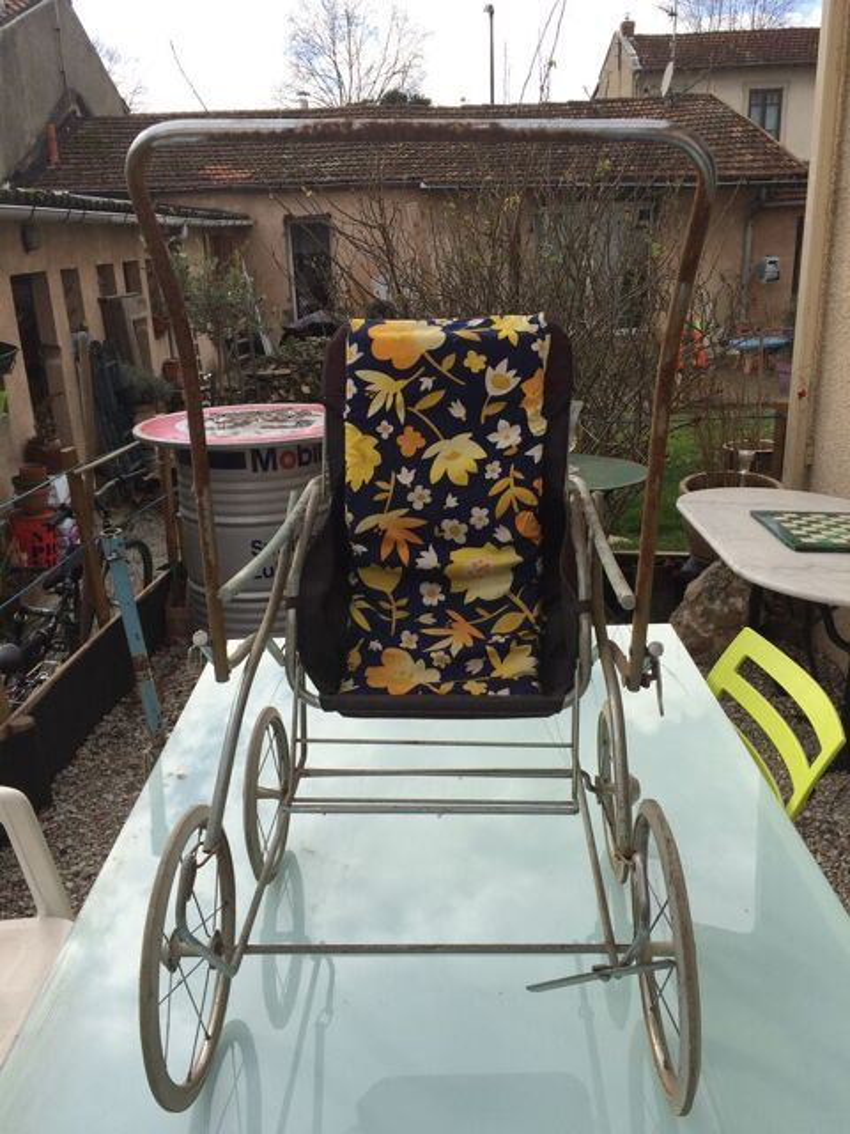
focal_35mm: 29
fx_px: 949
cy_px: 567
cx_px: 425
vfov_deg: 61.7
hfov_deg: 48.2
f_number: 2.2
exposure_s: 1/1172
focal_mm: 4.15
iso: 32
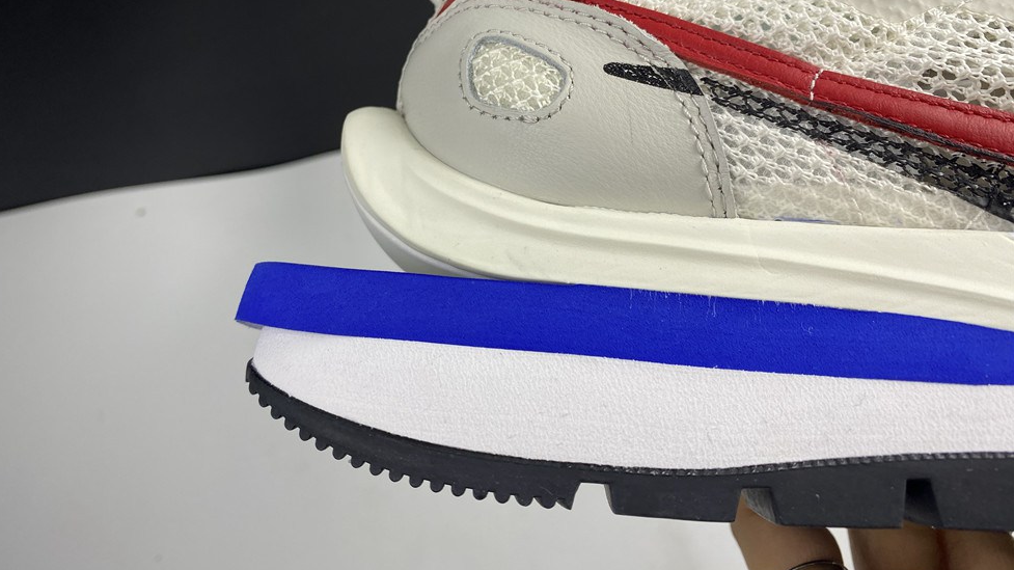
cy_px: 205
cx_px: 496
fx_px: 780
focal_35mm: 29
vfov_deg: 39.8
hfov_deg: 66.1
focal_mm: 4.25
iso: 40
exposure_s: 1/121
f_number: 1.8
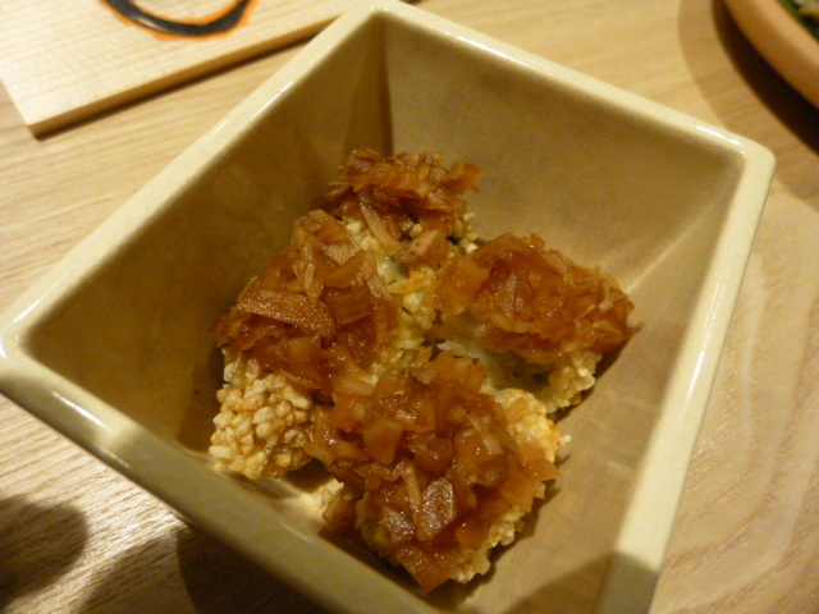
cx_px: 410
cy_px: 307
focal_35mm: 25
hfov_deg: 69.4
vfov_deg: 54.9
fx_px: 591
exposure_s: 1/125
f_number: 3.1
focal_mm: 4.5
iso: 800
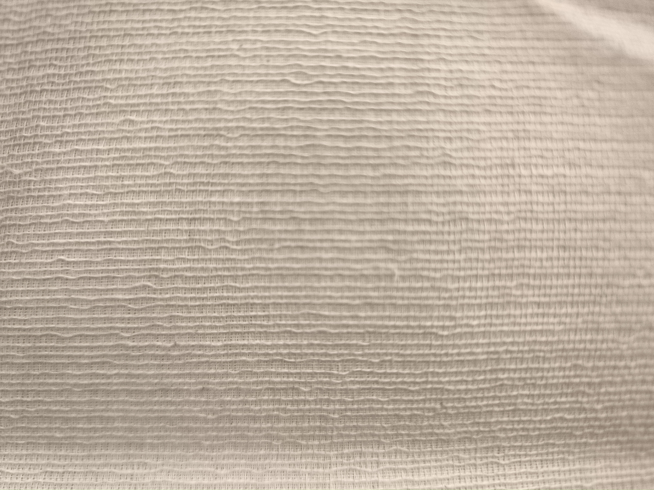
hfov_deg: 73.9
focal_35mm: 23
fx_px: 435
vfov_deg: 58.9
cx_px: 327
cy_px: 245
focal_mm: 6.14
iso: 800
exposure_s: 1/50
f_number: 1.65
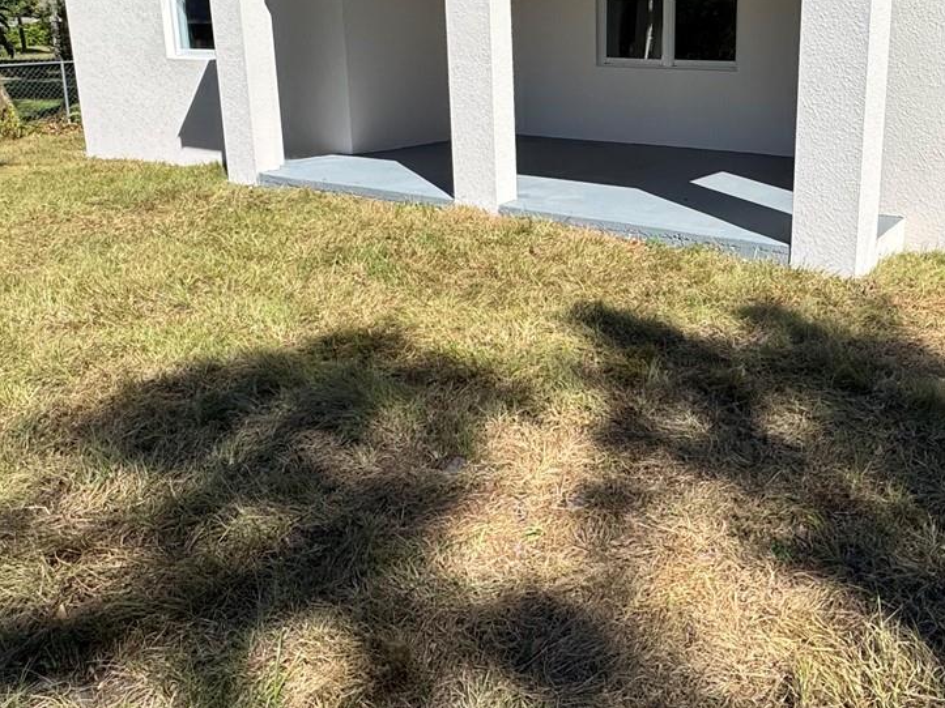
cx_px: 708
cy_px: 233
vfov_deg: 44.7
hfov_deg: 55.6
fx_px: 846
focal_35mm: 31
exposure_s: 1/2415
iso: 50
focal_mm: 2.22
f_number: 2.2
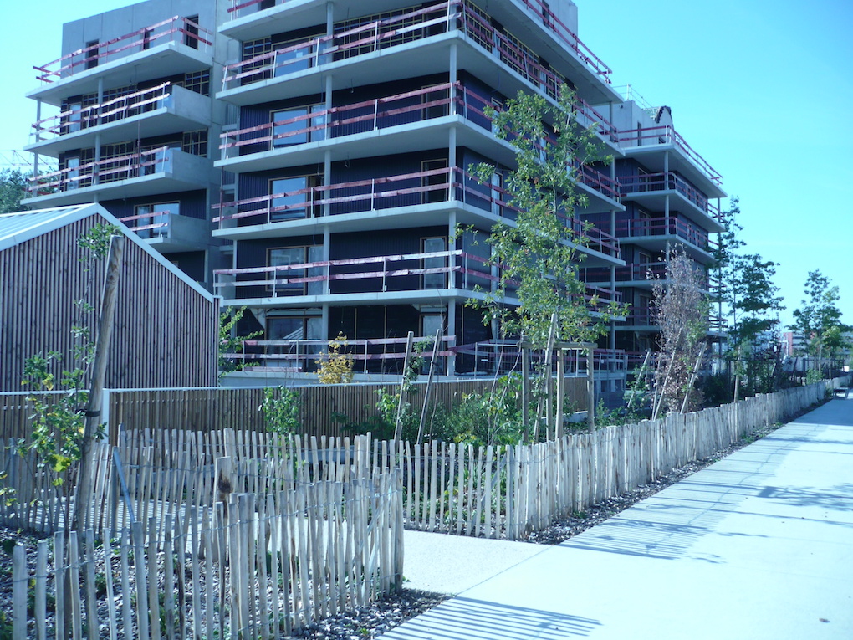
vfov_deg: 40.7
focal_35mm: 35
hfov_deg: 52.6
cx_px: 426
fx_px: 862
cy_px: 320
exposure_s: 1/800
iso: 100
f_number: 2.8
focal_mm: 5.8
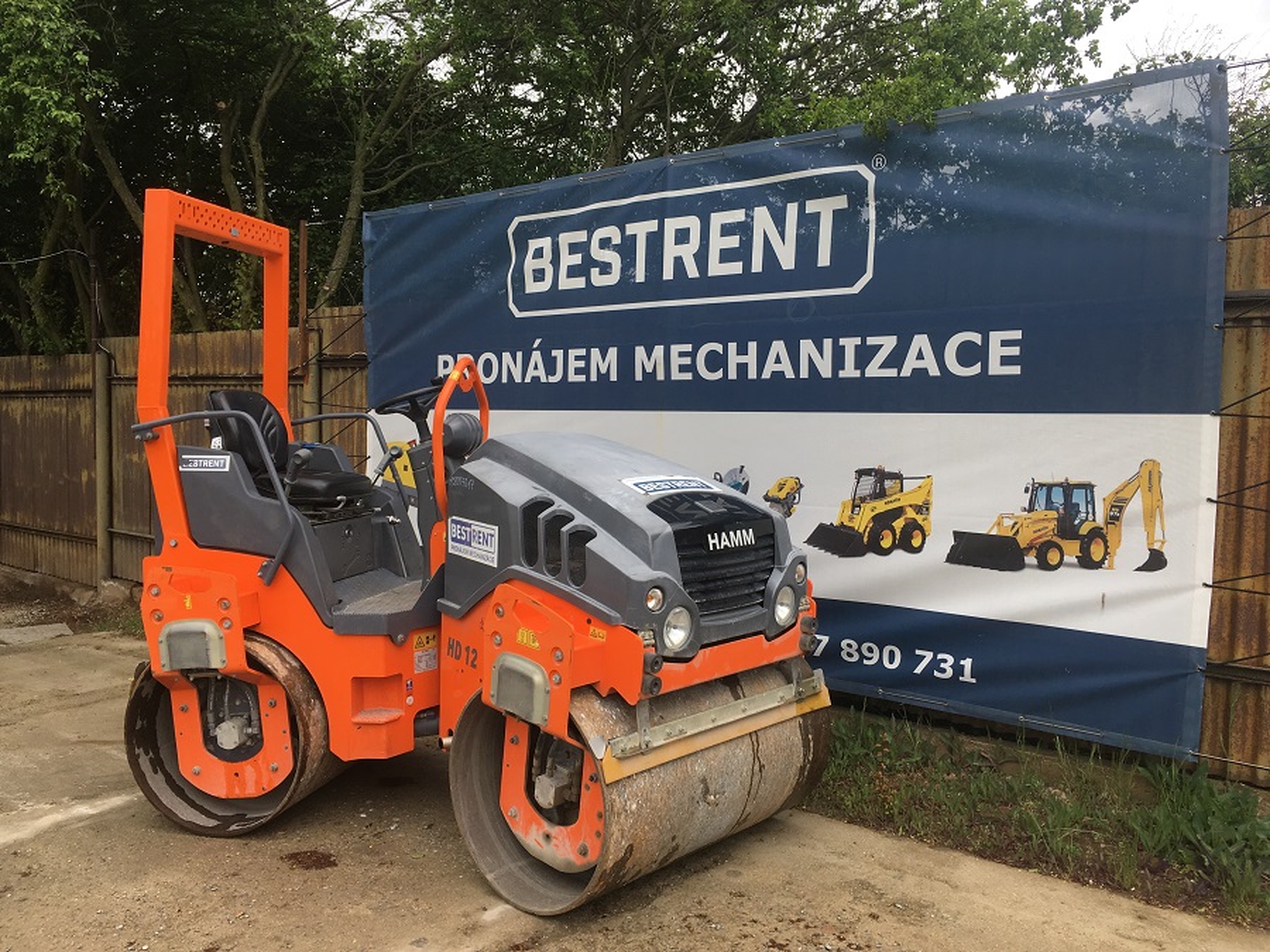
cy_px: 476
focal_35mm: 29
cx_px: 635
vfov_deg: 48.2
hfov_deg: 61.7
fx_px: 1064
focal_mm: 4.15
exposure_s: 1/265
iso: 25
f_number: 2.2
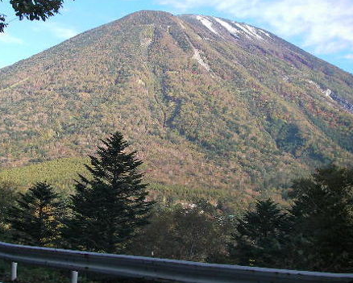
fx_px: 575
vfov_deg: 27.6
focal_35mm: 55
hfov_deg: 34.1
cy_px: 135
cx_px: 151
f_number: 3.3
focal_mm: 6.3
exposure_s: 1/253
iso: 50
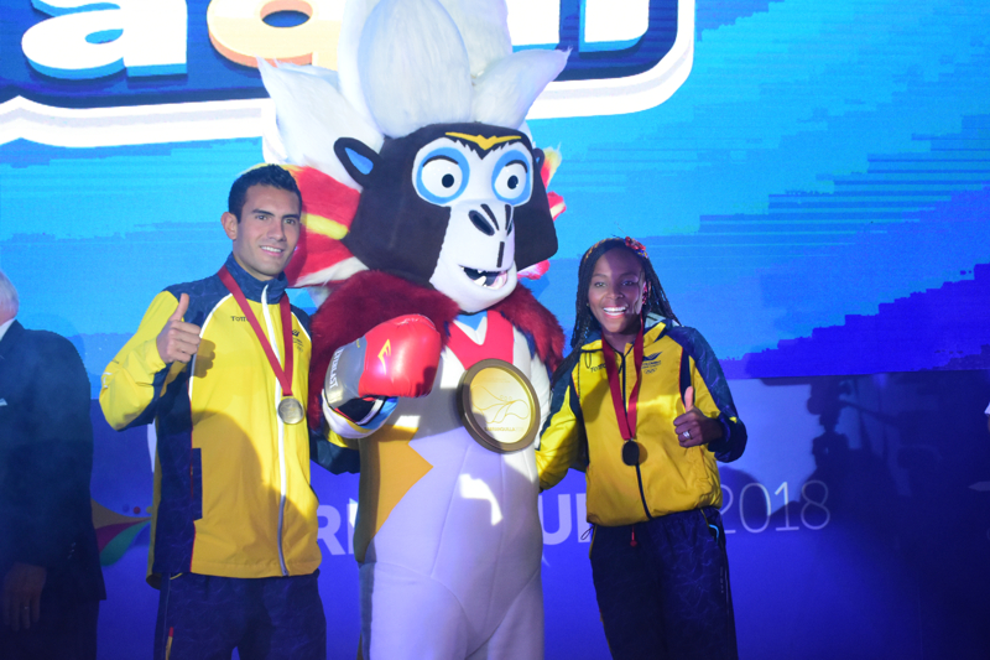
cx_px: 495
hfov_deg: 35.1
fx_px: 1567
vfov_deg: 23.8
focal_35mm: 57
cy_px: 330
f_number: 6.7
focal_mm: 38
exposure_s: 1/250
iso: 2500
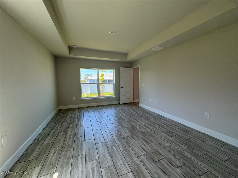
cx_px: 119
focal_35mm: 14
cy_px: 89
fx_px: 96
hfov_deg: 102.1
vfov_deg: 85.7
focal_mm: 2.22
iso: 50
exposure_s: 1/120
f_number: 2.2
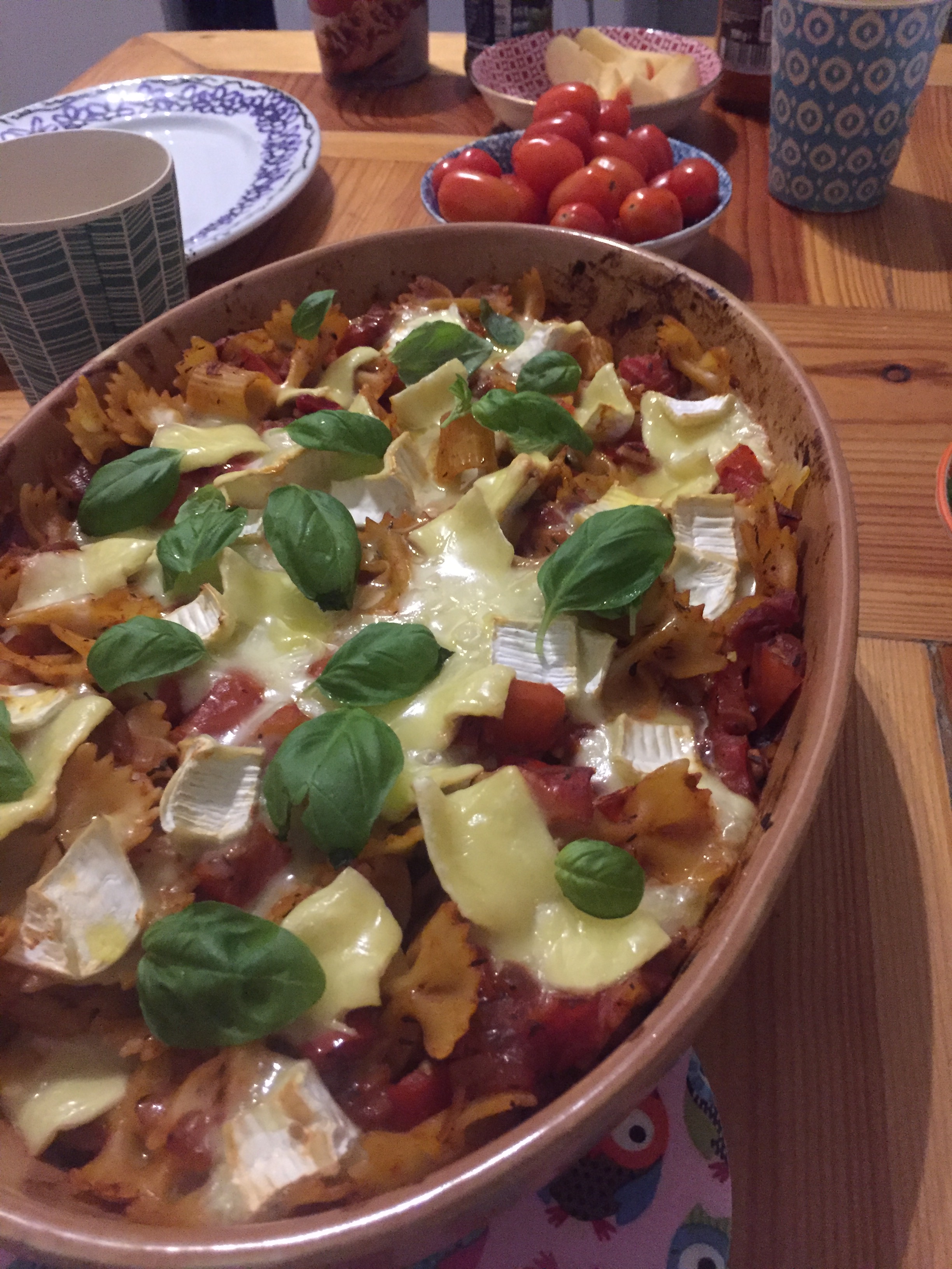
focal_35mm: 29
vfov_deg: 61.7
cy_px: 634
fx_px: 1063
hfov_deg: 48.2
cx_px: 476
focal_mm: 4.15
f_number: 2.2
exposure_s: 1/17
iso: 400
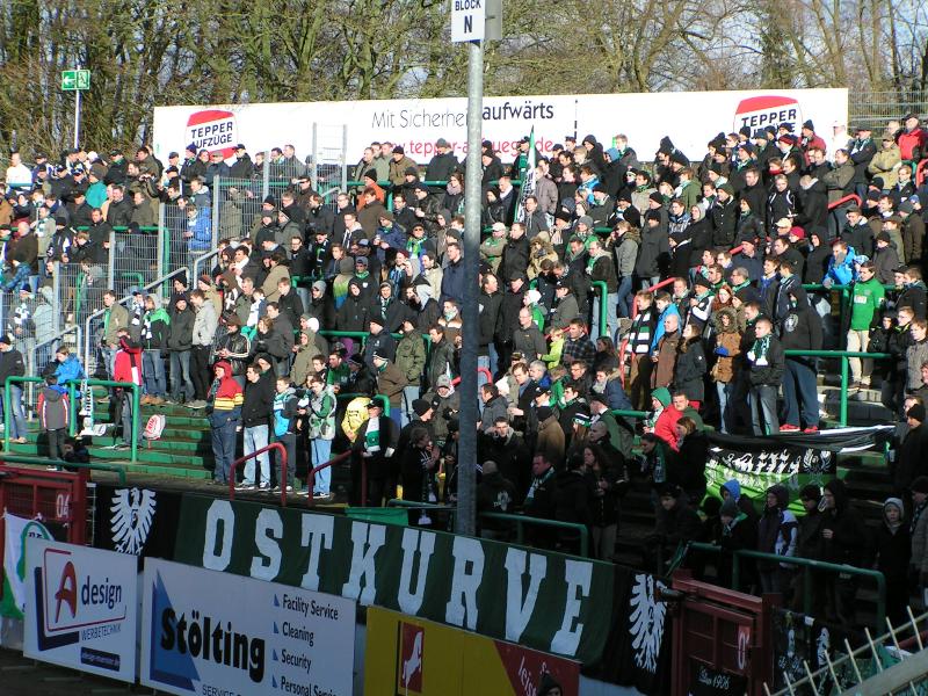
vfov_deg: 11.3
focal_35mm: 131
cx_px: 464
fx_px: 3512
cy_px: 348
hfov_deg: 15.1
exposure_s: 1/250
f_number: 5.6
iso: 50
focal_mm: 20
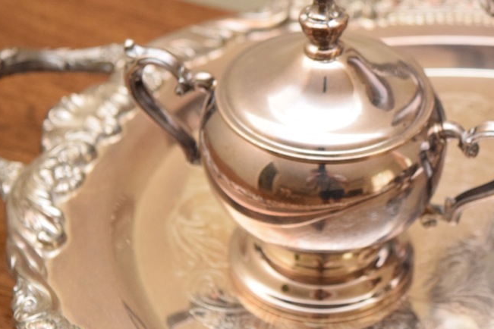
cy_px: 107
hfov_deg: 16.1
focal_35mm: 127
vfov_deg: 10.8
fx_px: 1739
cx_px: 333
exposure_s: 1/60
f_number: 5.6
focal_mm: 55
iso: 3200
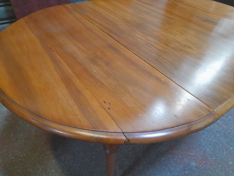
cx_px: 117
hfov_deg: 69.4
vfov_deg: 54.9
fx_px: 169
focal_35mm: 25
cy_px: 88
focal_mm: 4.6
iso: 250
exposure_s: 1/50
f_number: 2
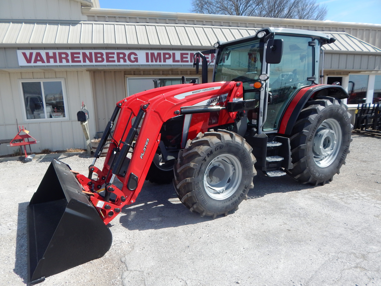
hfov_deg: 73.9
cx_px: 183
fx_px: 253
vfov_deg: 58.9
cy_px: 146
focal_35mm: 23
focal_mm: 4
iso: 125
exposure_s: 1/400
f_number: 6
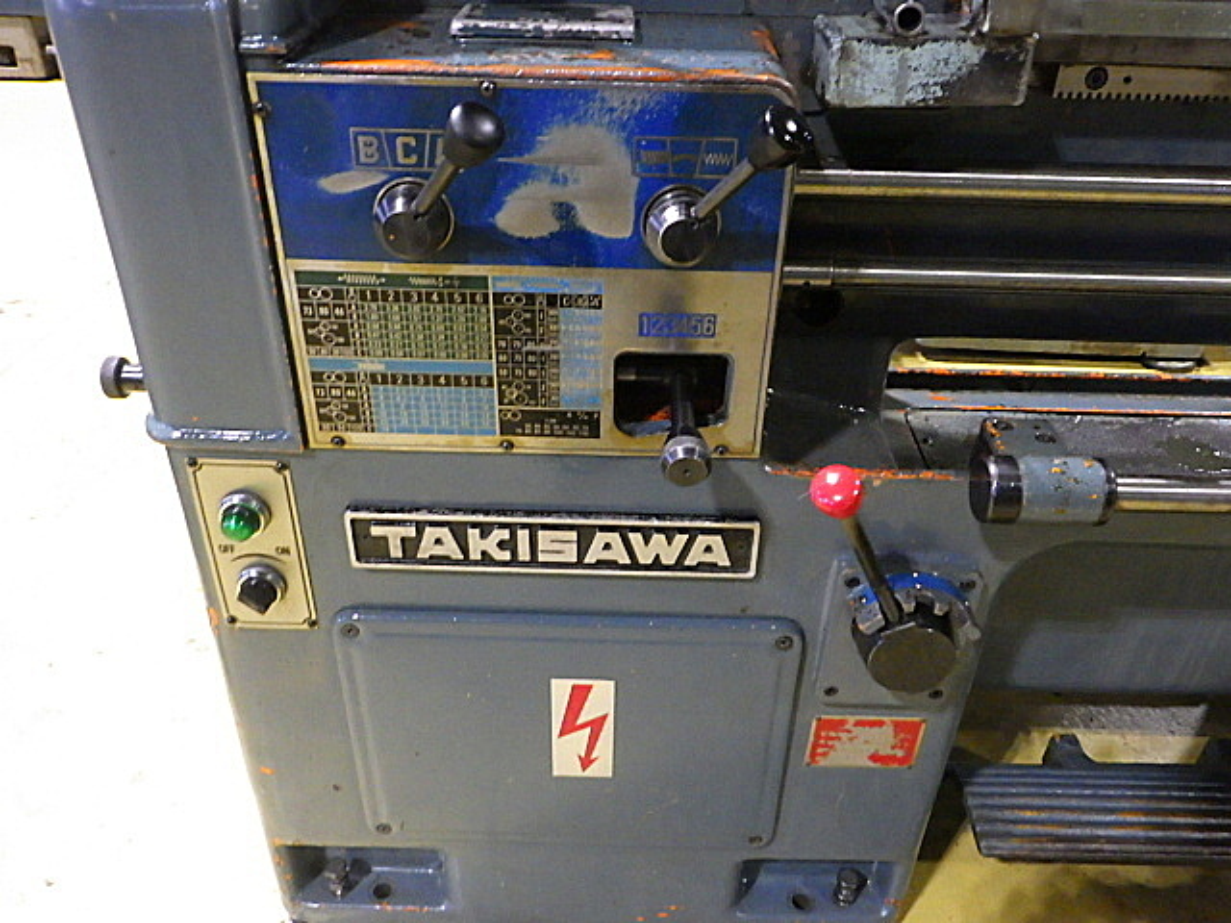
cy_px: 462
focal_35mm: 28
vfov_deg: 49.7
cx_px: 616
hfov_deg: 63.4
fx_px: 996
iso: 1600
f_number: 3.5
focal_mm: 5
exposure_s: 1/20
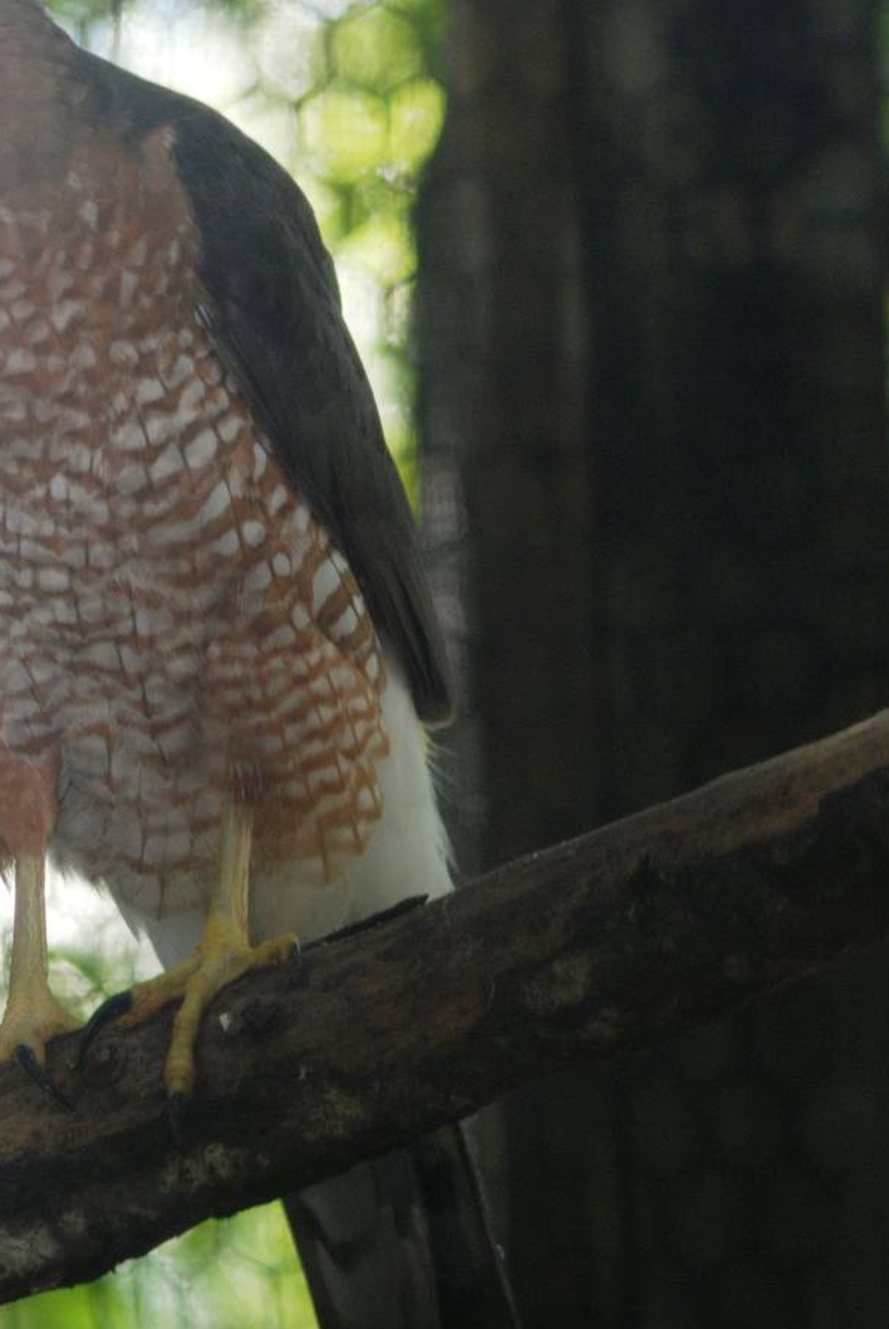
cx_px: 159
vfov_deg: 7.0
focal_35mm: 296
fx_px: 10934
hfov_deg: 4.7
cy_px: 717
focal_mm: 110
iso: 400
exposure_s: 1/60
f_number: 4.2
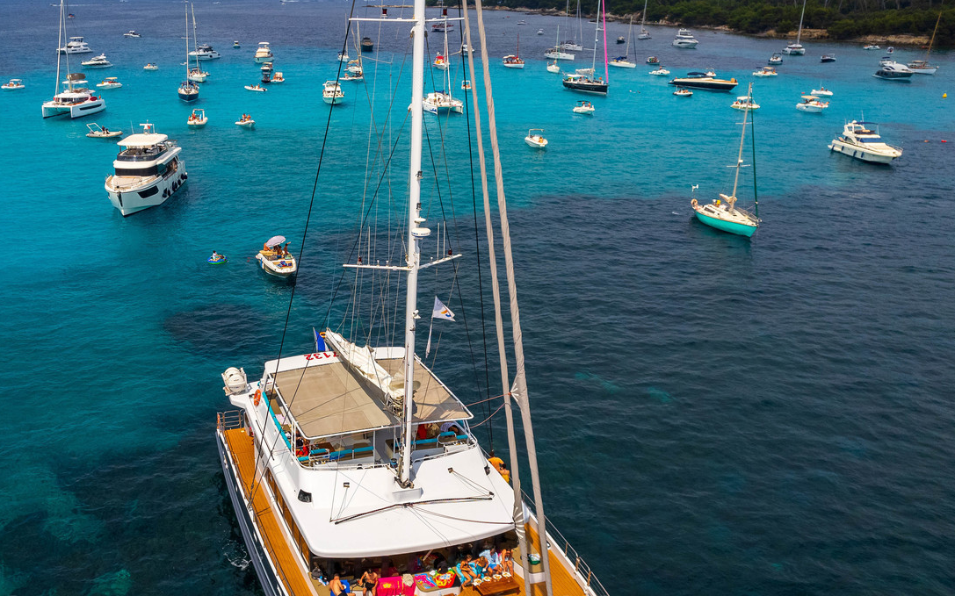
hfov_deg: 57.1
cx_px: 336
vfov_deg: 37.8
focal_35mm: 33
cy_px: 404
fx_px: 859
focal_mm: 8.4
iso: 100
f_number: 2.8
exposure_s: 1/5000
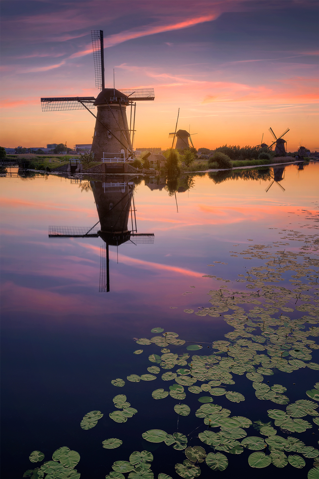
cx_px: 160
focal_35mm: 29
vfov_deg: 63.6
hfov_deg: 45.0
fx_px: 385
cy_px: 240
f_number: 10
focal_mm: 29
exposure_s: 1.3
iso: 100
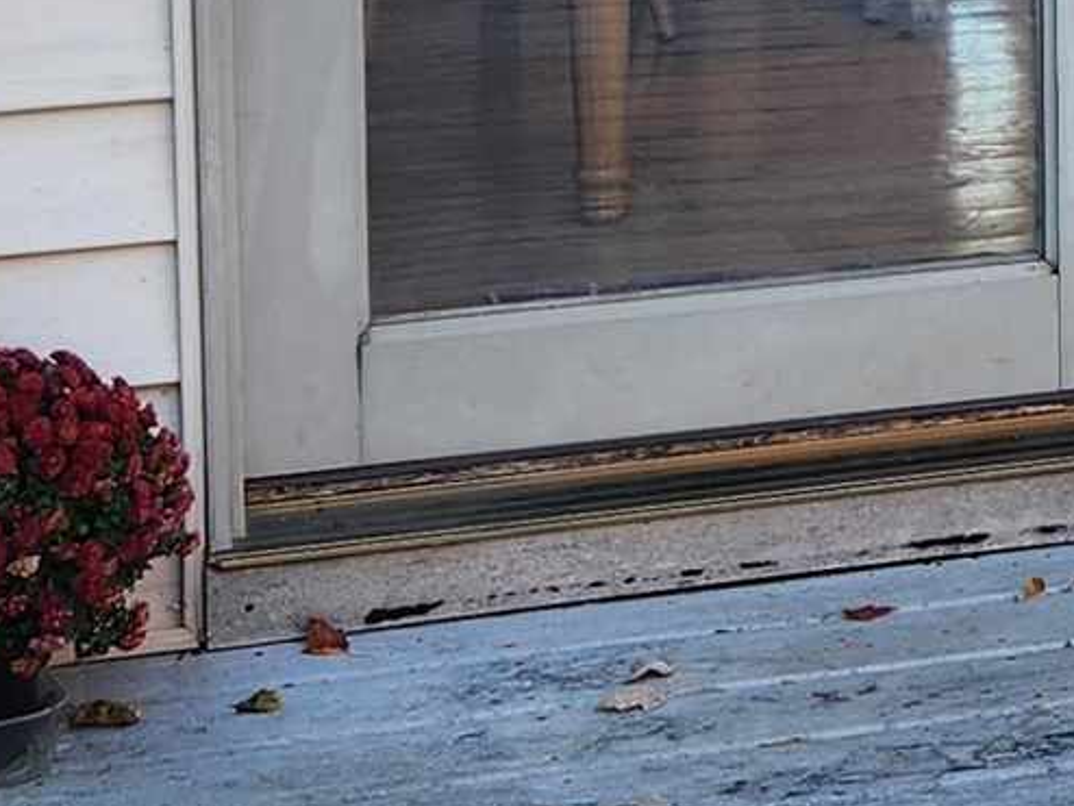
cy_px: -604
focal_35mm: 143
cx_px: 1468
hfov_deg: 13.2
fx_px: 4439
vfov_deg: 9.9
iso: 32
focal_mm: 5.4
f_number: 1.8
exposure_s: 1/180
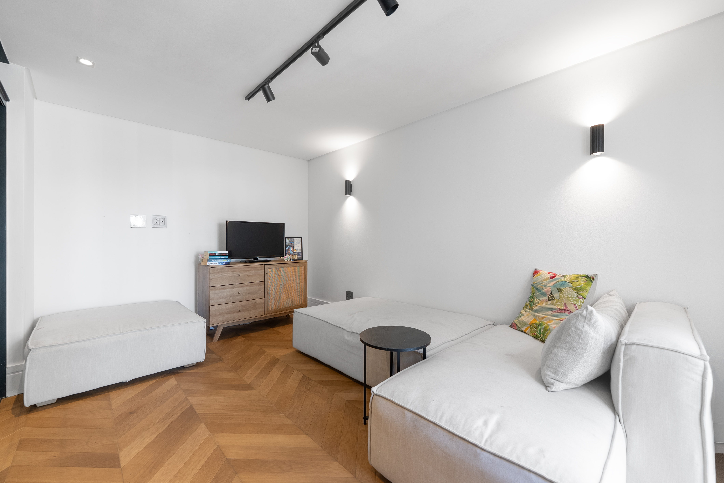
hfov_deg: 104.2
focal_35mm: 14
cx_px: 362
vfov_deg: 81.3
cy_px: 242
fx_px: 282
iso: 320
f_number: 5
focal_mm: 14
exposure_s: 1/10
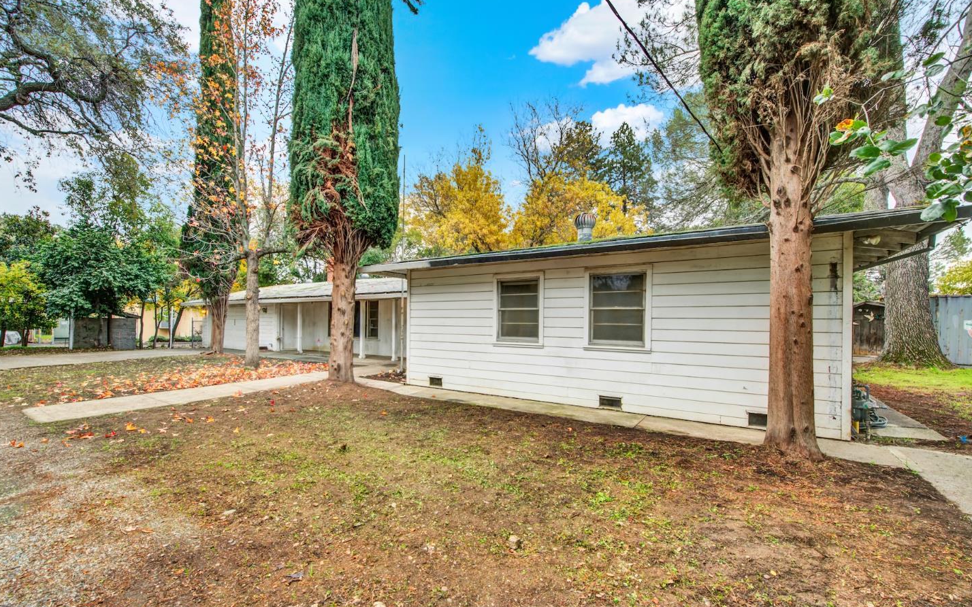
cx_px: 464
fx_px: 397
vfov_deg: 74.7
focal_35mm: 15
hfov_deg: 101.4
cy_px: 322
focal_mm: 14
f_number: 14
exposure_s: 1/8
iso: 100
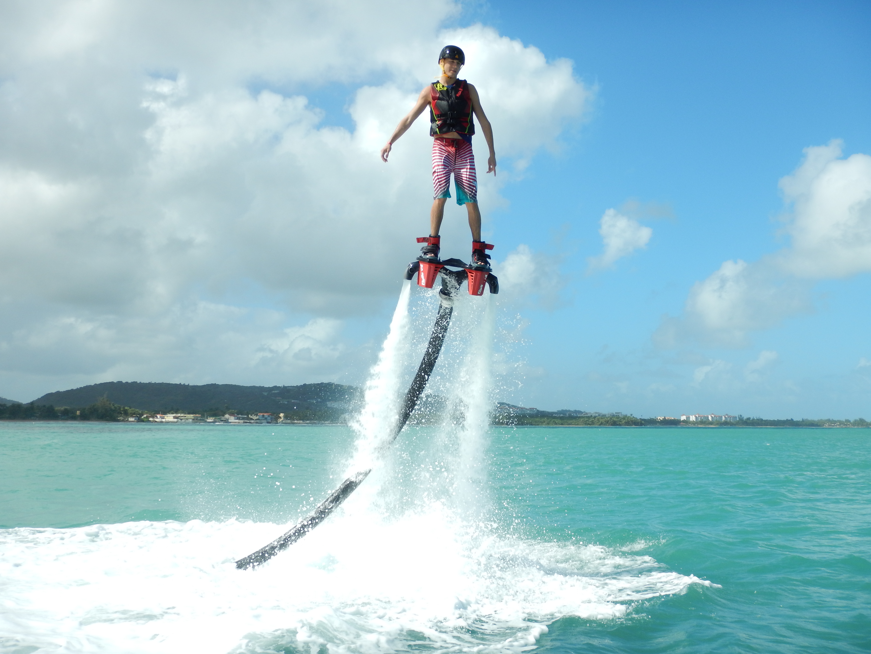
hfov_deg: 42.9
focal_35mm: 44
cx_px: 436
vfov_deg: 32.9
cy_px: 327
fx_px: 1107
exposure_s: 1/1000
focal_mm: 7.8
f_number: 4.3
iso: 125
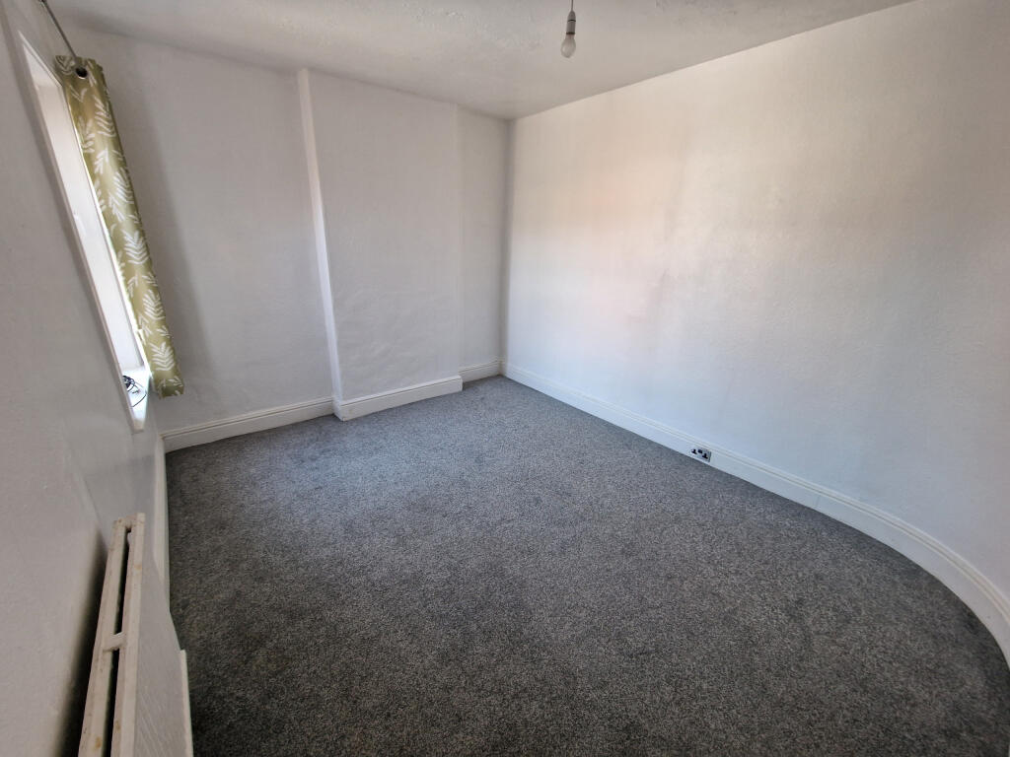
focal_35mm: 13
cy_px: 378
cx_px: 505
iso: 125
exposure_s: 1/50
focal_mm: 2.2
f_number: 2.2
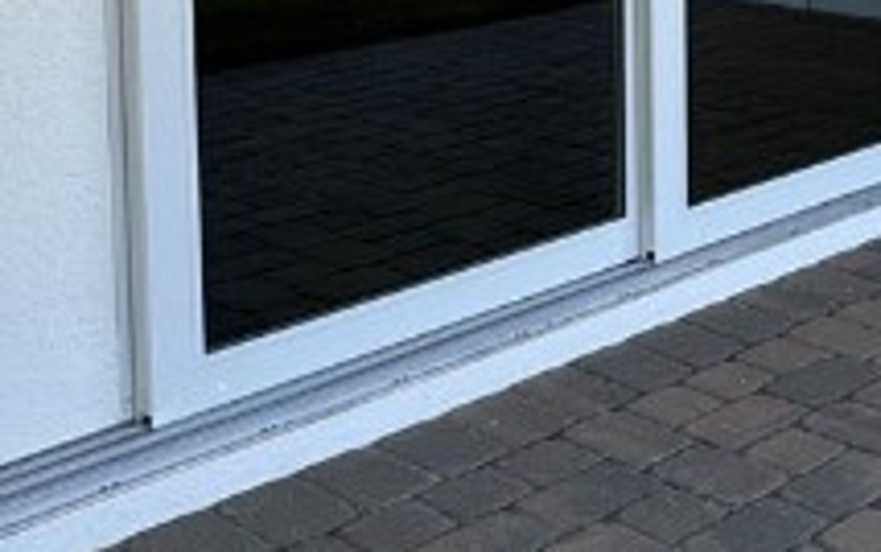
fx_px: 1706
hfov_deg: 27.0
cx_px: 922
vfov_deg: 17.2
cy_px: -177
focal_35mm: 71
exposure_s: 1/276
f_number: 2.2
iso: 40
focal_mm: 2.22
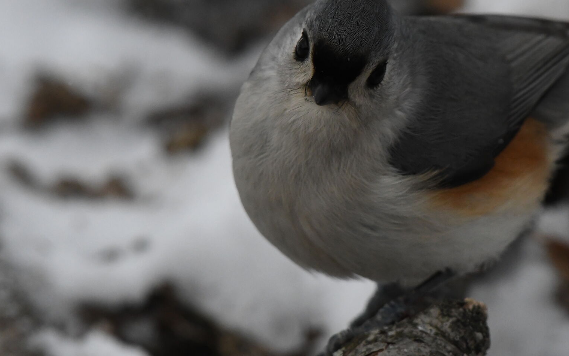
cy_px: 119
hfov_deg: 1.7
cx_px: 382
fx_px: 18704
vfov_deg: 1.1
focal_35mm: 1206
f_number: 7.1
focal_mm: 500
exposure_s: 1/2500
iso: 2500
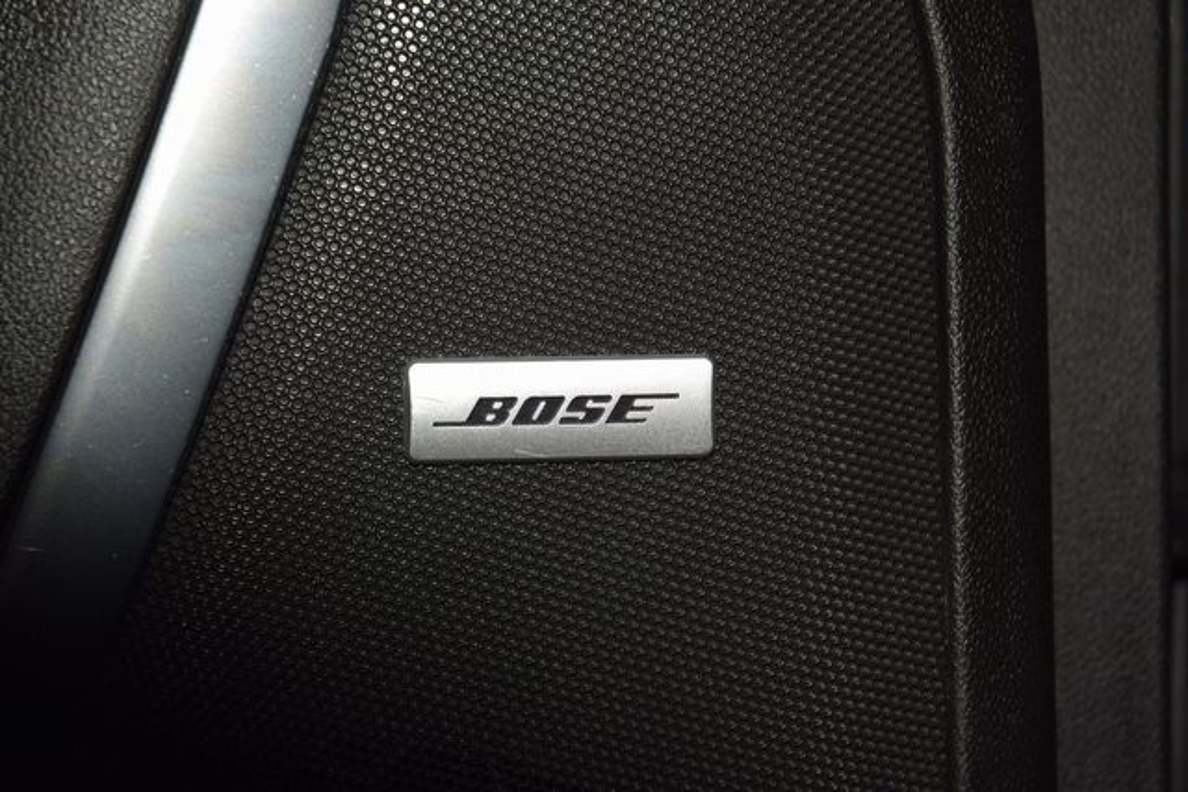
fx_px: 3466
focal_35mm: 105
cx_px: 594
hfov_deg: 19.5
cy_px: 396
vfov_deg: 13.0
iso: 100
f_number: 8
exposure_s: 1/125
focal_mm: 70
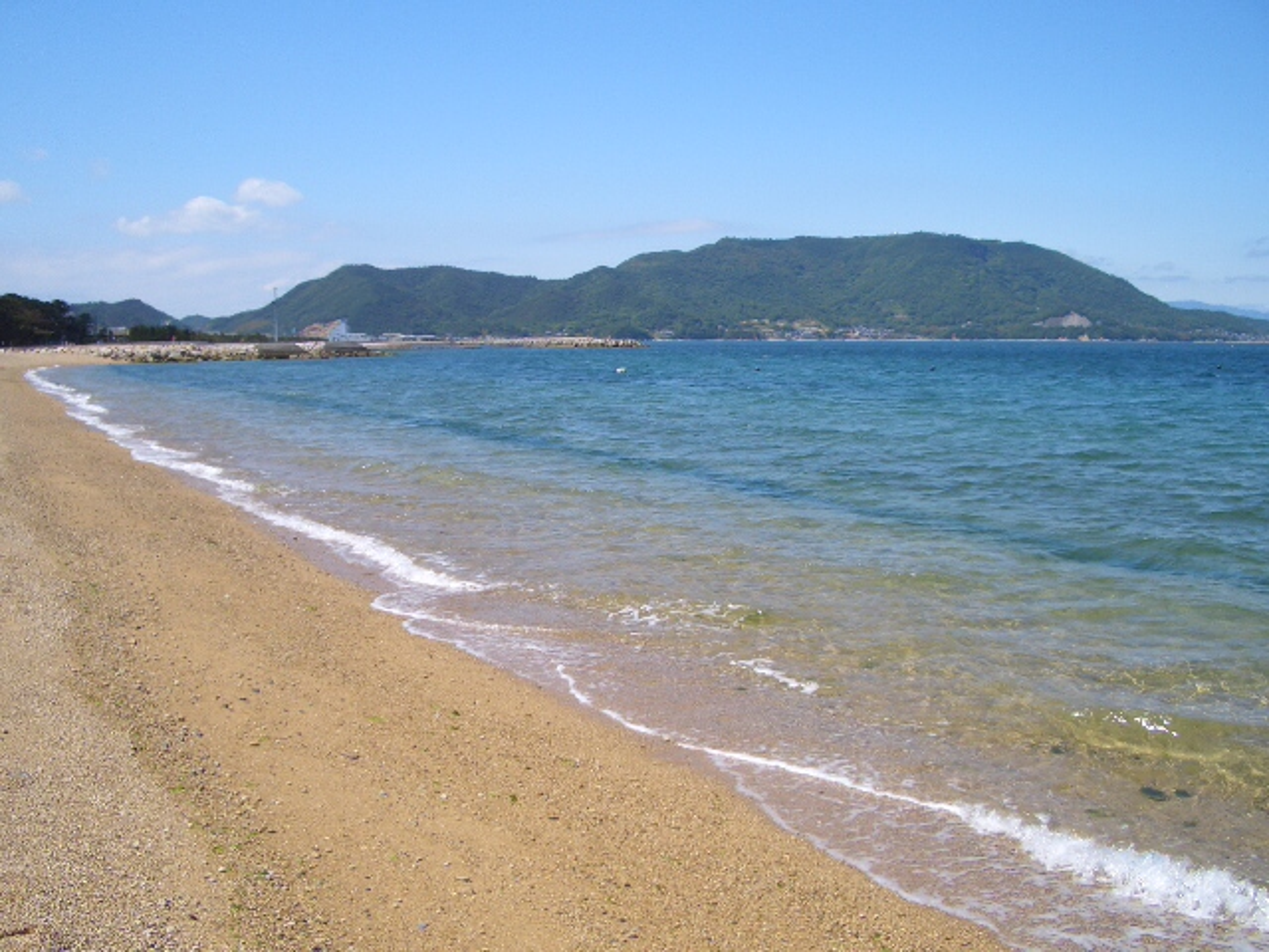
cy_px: 476
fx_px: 1283
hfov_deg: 52.6
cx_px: 634
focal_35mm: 35
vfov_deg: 40.7
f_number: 4.3
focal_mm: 5.8
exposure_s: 1/400
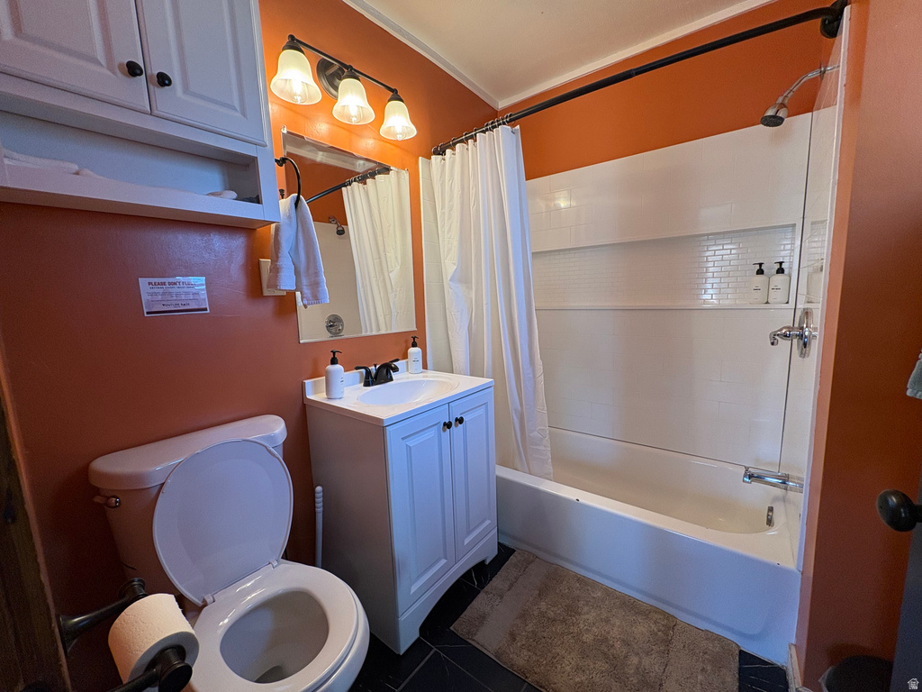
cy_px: 346
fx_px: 373
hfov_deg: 102.1
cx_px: 461
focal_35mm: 14
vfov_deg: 85.7
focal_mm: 2.22
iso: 125
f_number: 2.2
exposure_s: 1/60
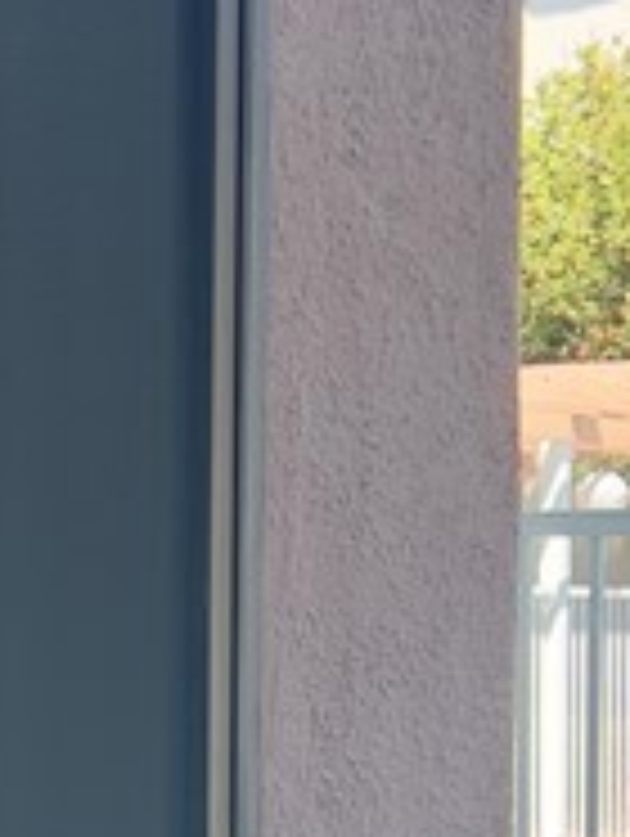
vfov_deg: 13.7
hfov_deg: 9.7
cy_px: 680
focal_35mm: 143
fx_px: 3462
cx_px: -652
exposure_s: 1/1079
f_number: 1.5
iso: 50
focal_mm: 5.7
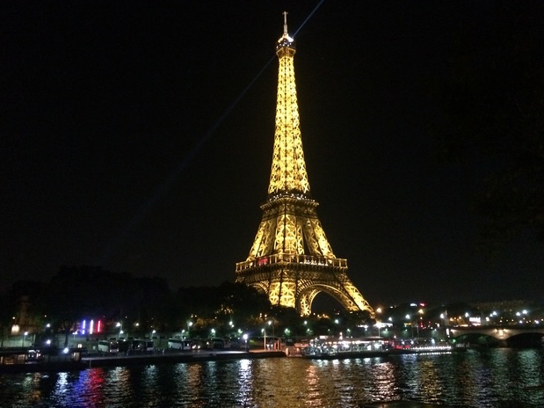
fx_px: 471
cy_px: 201
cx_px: 276
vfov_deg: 46.8
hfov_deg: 60.0
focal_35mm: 30
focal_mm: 4.15
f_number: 2.2
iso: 640
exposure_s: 1/15
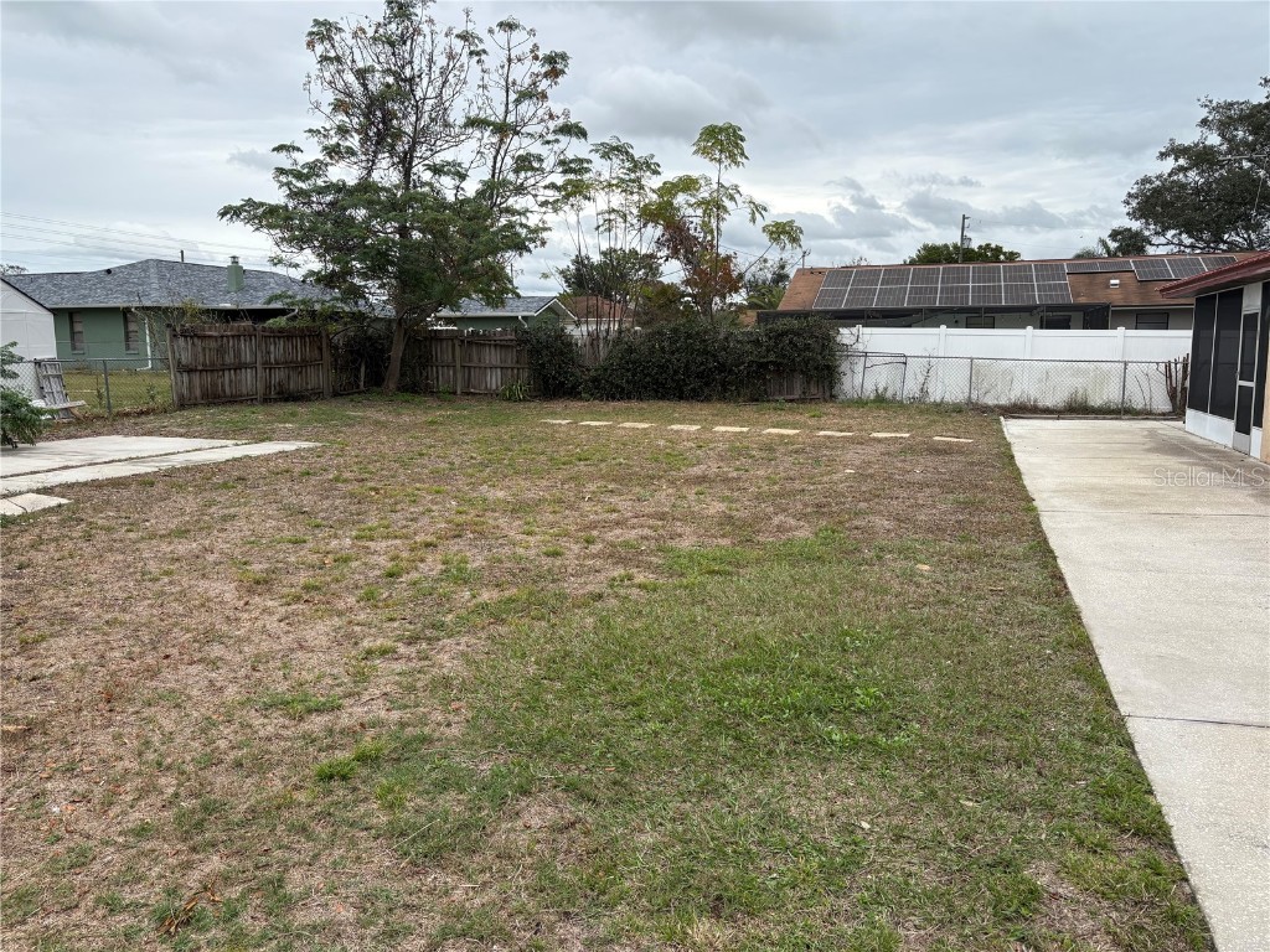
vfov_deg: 53.1
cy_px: 476
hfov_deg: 67.3
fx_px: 954
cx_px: 635
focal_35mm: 26
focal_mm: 5.96
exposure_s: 1/1420
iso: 50
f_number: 1.6
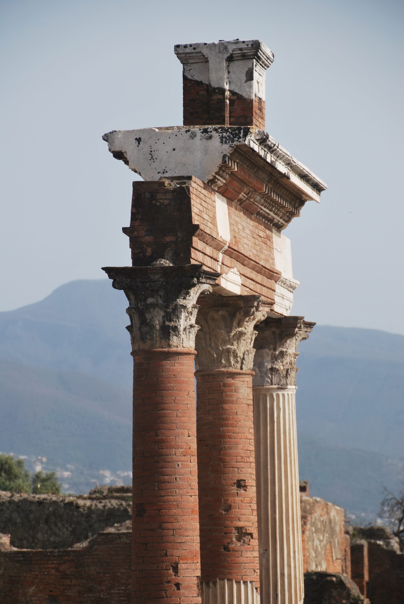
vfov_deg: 11.4
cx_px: 202
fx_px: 3021
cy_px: 302
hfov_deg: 7.7
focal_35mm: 180
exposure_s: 1/500
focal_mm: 120
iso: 110
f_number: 6
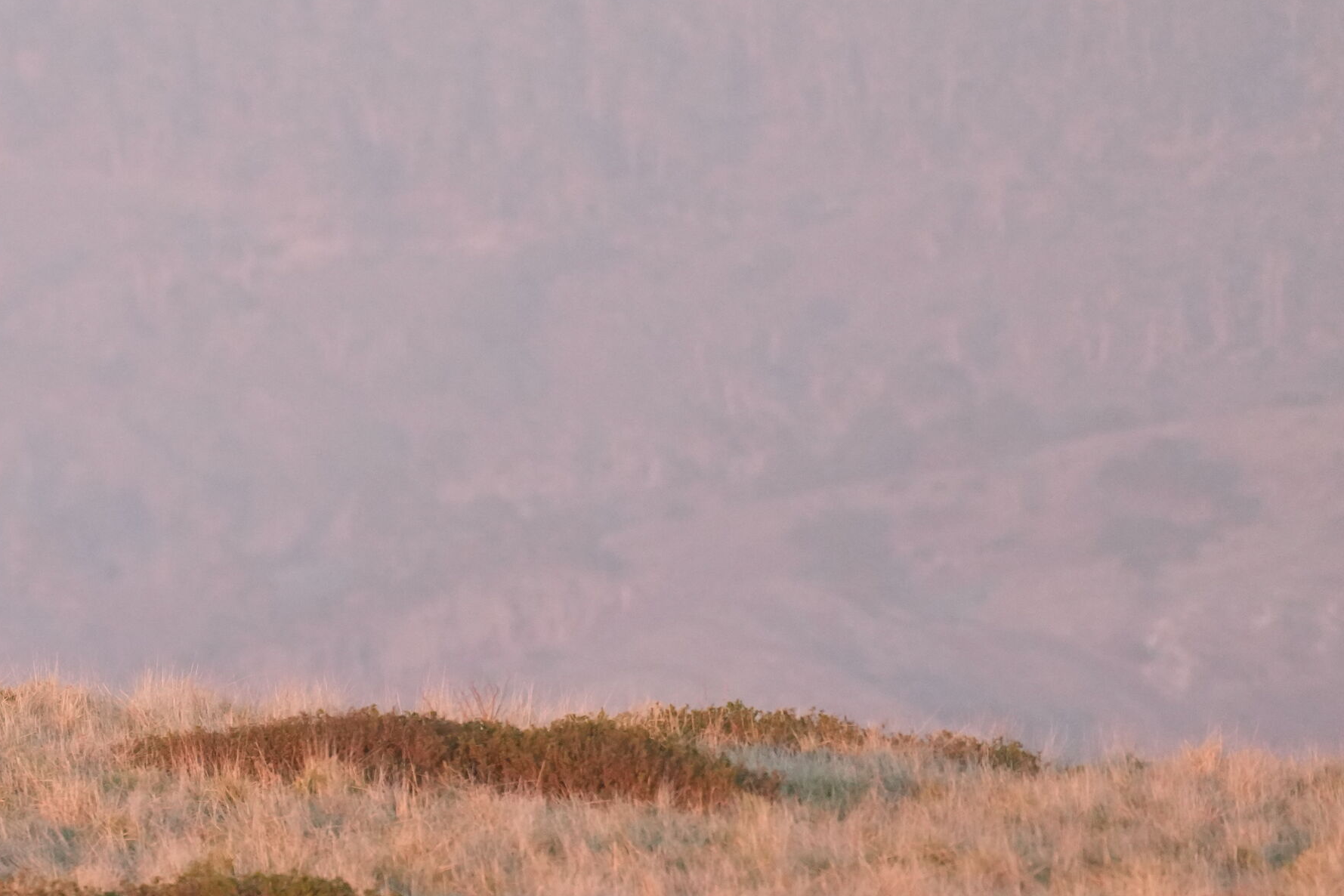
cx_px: -227
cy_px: 642
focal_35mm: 1457
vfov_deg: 0.9
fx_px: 54390
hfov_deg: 1.4
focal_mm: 600
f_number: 5.6
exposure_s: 1/500
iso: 3200
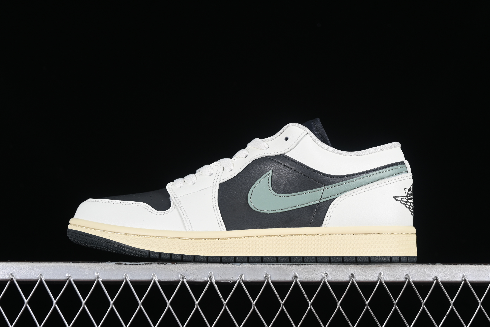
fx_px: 1021
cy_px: 164
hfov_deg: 27.0
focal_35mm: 75
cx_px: 245
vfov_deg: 18.2
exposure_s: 1/80
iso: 160
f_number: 7.1
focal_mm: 50
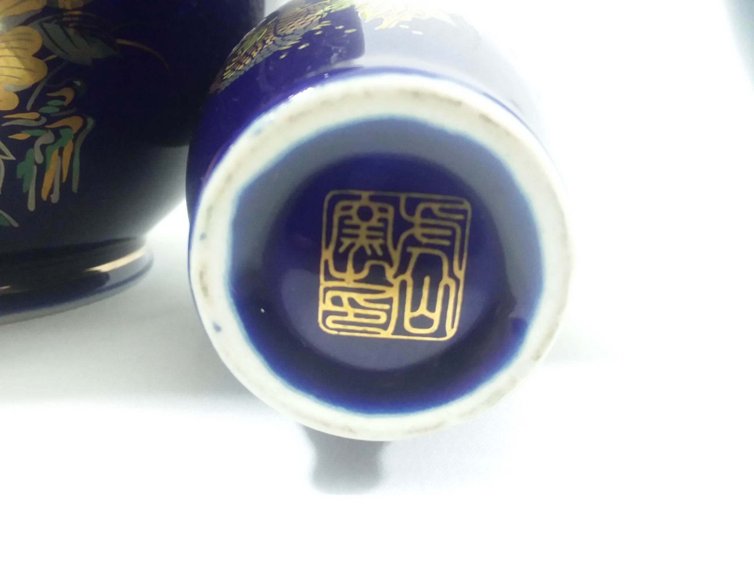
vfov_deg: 48.2
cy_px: 283
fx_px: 632
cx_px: 377
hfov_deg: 61.7
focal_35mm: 29
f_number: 1.9
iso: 200
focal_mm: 2.47
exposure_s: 1/17
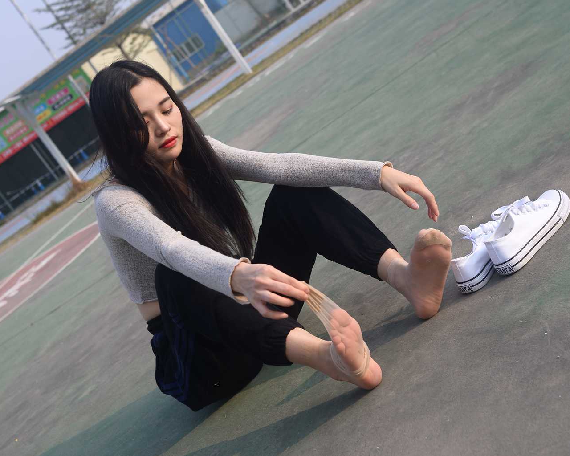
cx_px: 281
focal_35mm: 50
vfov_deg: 30.2
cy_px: 176
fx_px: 843
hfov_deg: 37.3
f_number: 5.6
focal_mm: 35
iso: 100
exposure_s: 1/400
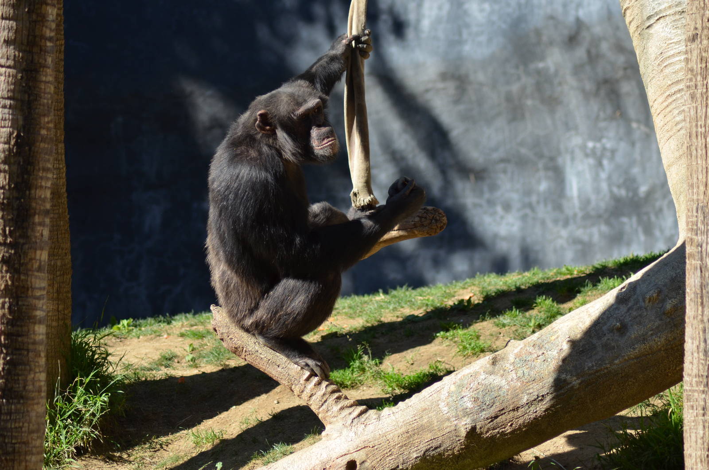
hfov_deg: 9.8
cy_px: 235
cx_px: 354
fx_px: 4128
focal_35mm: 210
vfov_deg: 6.5
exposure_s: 1/1600
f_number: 5
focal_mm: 140
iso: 400
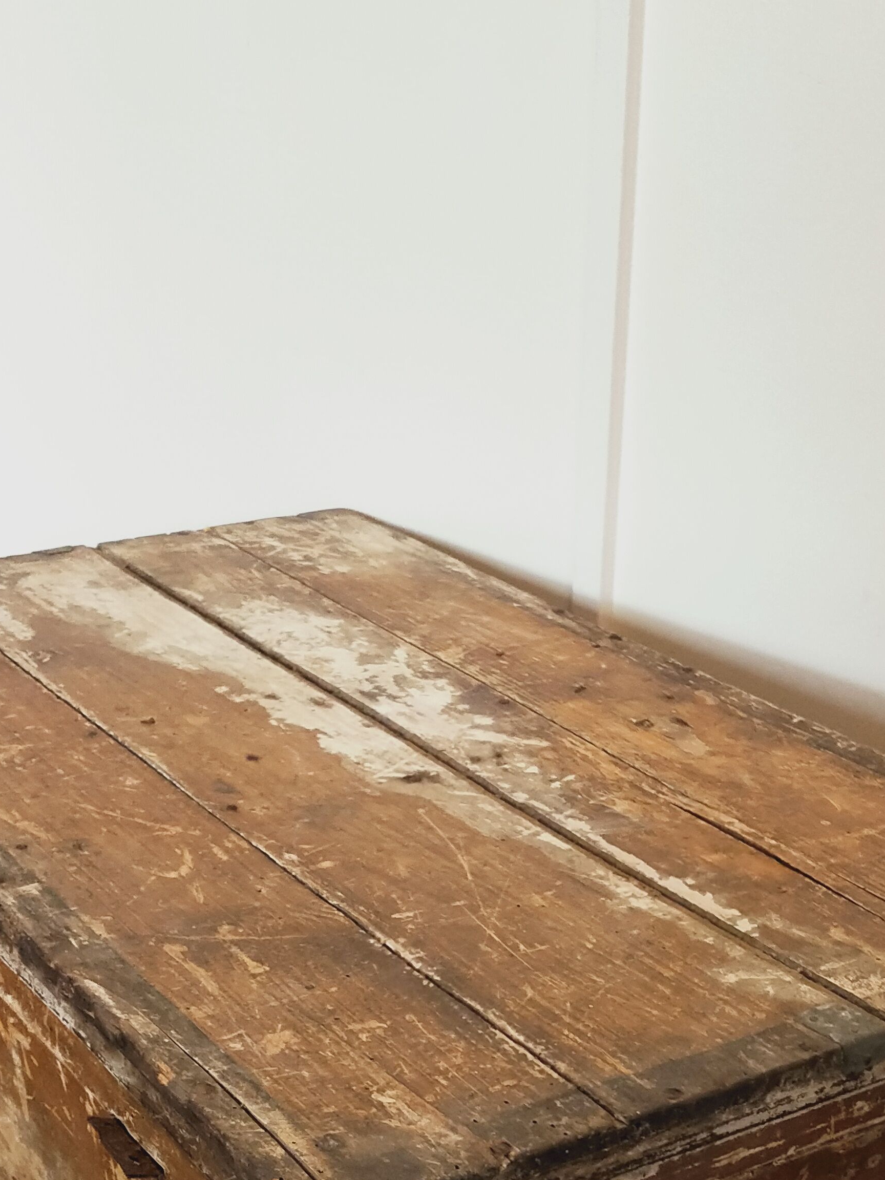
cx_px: 444
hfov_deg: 31.5
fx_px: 1568
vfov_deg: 39.0
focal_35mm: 46
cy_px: 1006
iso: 253
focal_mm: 3.99
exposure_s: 1/33
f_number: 1.7
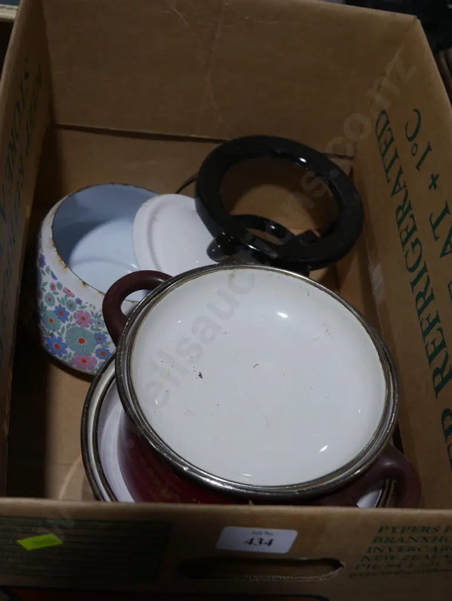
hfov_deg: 29.1
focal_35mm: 50
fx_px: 870
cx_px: 226
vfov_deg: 38.2
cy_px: 300
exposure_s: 1/100
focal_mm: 25
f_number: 5.3
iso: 200
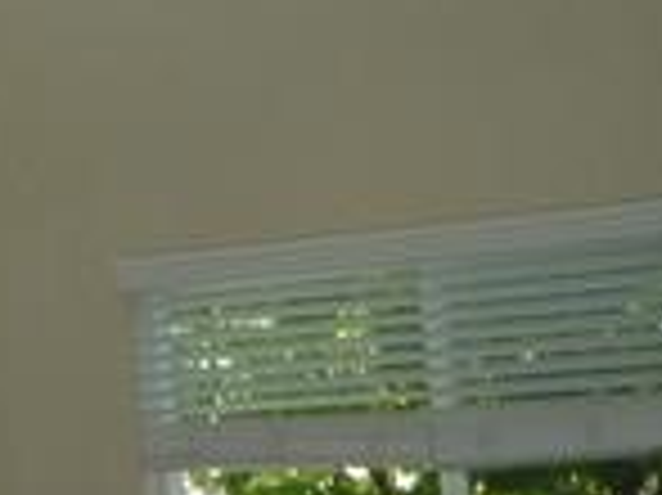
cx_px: -387
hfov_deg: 14.4
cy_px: -166
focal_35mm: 126
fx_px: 2408
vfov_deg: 11.4
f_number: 3.3
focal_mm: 5.2
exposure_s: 1/80
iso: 200
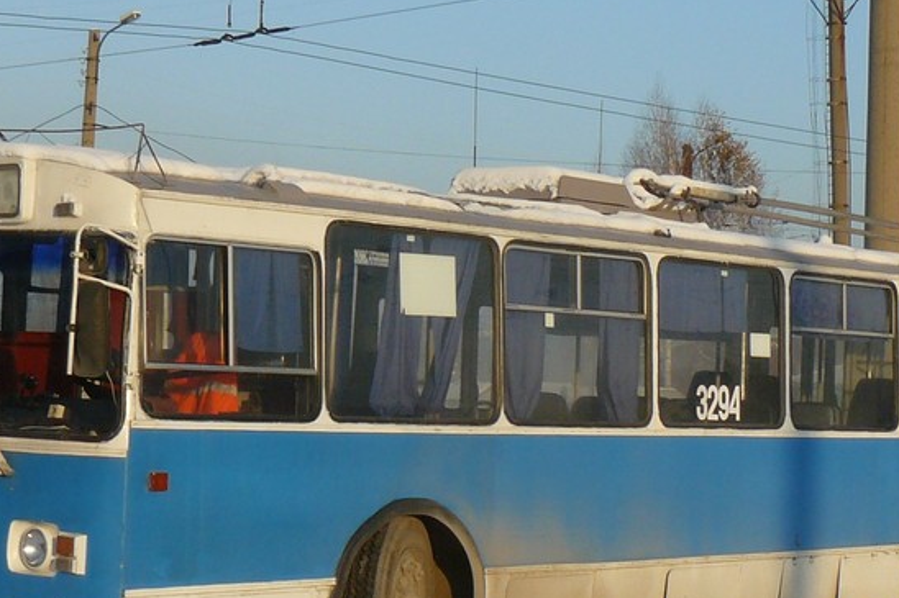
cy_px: 333
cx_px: 461
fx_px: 1747
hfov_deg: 28.9
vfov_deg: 19.4
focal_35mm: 70
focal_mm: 6
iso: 100
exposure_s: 1/250
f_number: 5.6
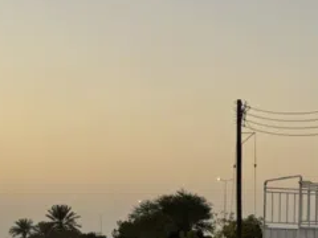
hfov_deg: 30.2
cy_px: 216
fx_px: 588
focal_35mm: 64
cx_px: 130
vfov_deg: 22.4
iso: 64
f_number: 1.78
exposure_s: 1/140
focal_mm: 6.76
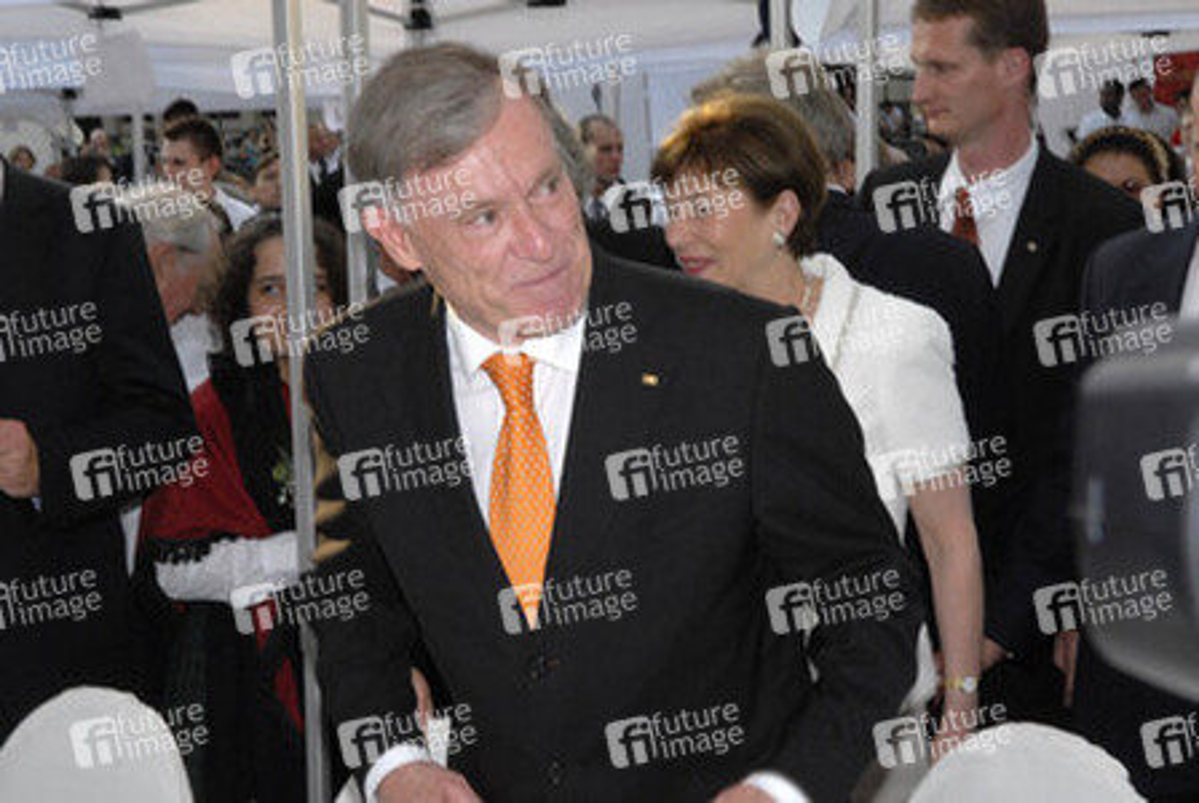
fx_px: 2751
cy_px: 402
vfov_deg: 16.6
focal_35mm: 82
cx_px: 600
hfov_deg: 24.6
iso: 640
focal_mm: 55
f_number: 18
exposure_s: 1/160
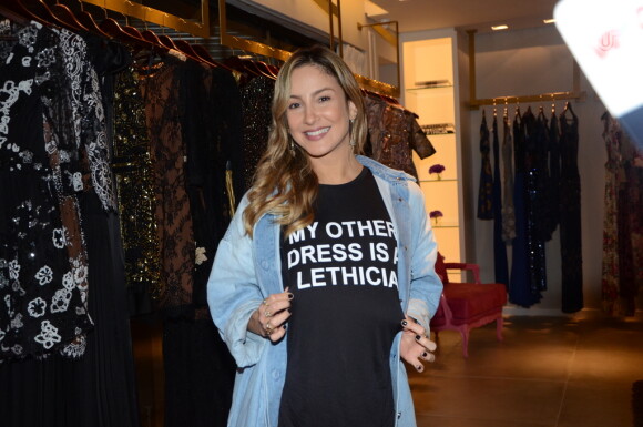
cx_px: 322
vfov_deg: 29.8
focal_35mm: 45
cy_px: 214
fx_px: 803
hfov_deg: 43.7
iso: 1000
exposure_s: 1/250
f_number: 5
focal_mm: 30
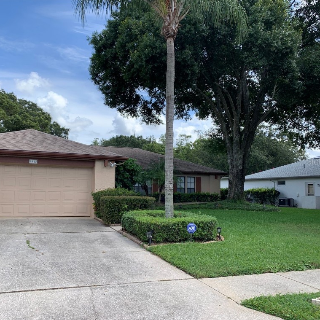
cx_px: 131
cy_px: 161
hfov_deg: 52.2
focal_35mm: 31
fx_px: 324
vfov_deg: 52.5
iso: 25
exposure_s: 1/1136
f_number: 1.8
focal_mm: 4.25
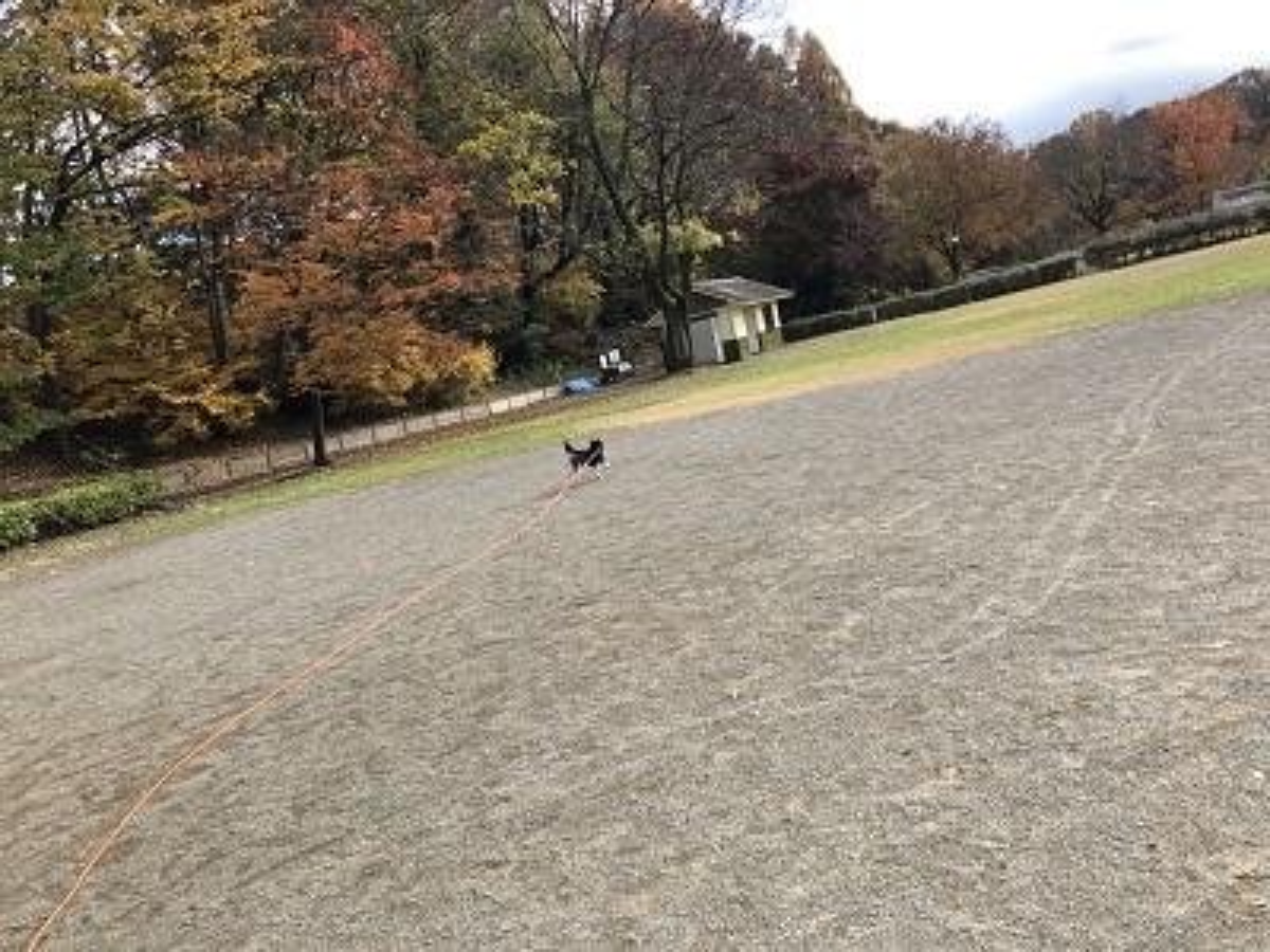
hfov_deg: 63.4
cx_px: 635
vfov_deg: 49.7
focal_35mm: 28
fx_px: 1027
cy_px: 476
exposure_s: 1/615
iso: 20
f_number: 1.8
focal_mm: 3.99
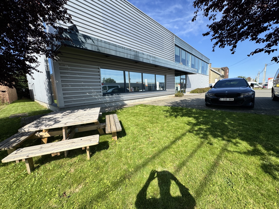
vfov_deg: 85.7
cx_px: 140
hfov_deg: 102.1
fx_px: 113
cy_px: 104
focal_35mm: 14
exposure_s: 1/1299
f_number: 2.2
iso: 50
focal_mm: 2.22
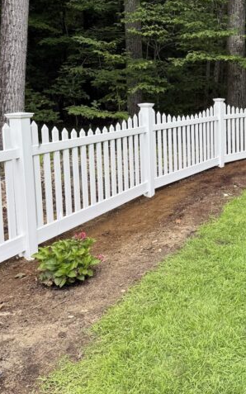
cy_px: 143
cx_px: 234
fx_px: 440
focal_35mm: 41
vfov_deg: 47.7
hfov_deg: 29.6
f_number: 1.78
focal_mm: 6.76
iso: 80
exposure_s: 1/813
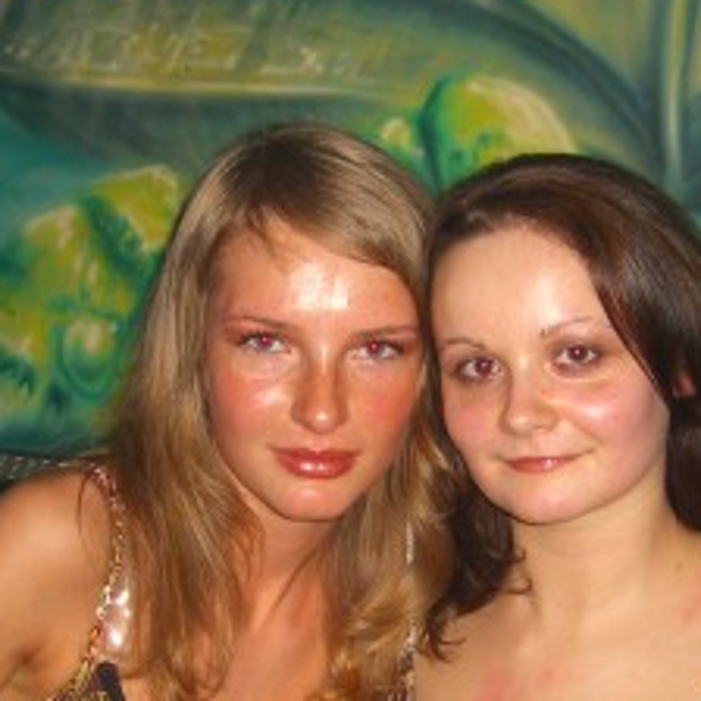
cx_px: 429
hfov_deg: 19.3
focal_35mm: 90
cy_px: 560
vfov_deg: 19.1
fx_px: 2062
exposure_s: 1/60
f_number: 2.8
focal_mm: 7.9
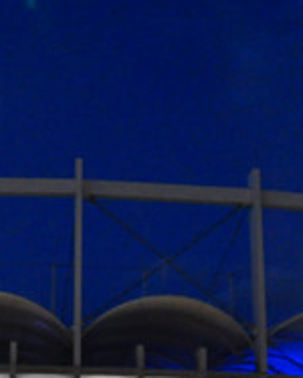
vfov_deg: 17.7
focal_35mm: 108
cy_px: 276
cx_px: 71
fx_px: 1209
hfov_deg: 14.2
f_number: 5.6
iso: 1600
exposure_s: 1/20
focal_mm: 18
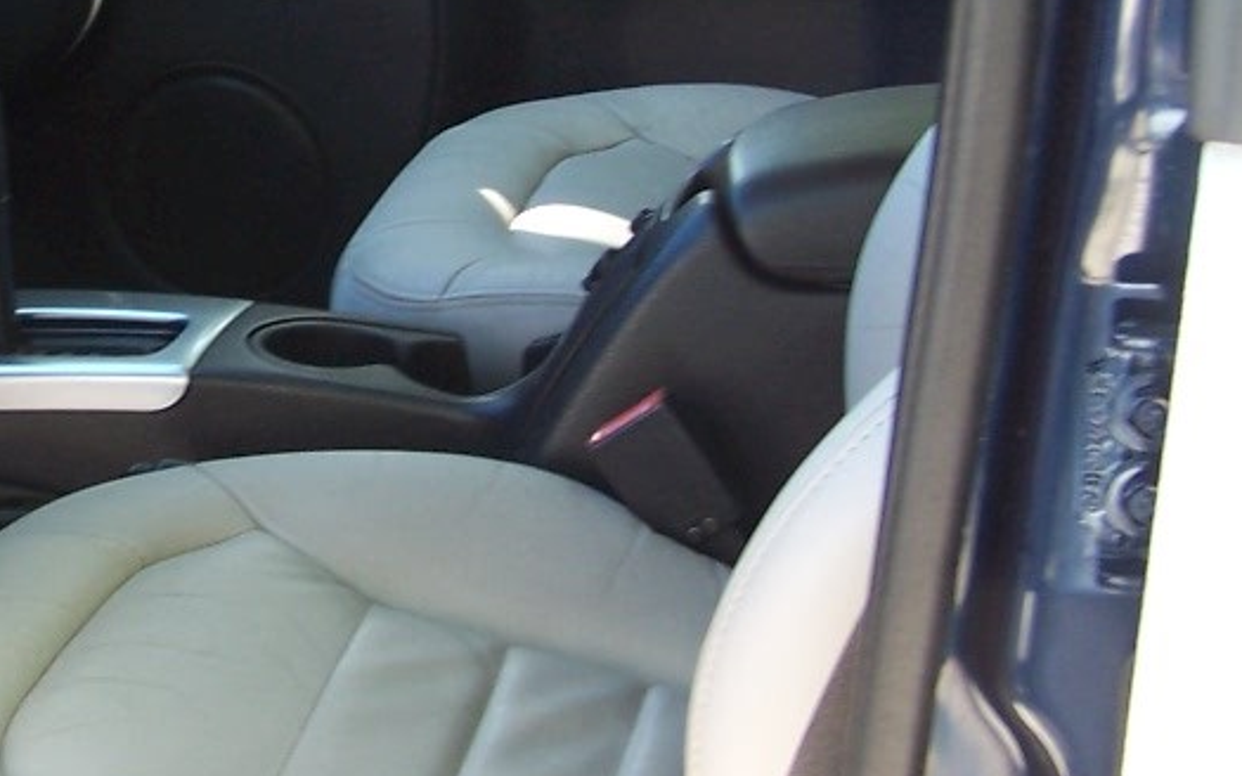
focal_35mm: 92
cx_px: 128
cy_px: 258
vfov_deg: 14.2
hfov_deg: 22.0
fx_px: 3114
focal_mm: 6.3
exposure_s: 1/45
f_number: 2.8
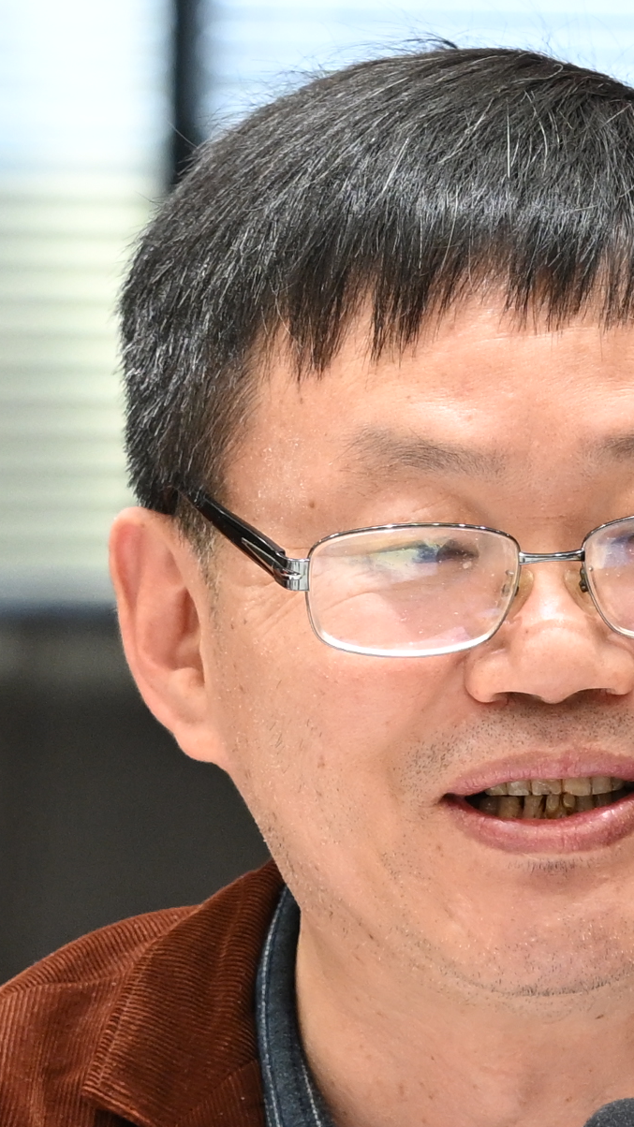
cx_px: -57
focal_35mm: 579
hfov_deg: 2.1
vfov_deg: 3.7
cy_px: 1134
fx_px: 17309
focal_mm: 110
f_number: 4
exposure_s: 1/125
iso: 1250
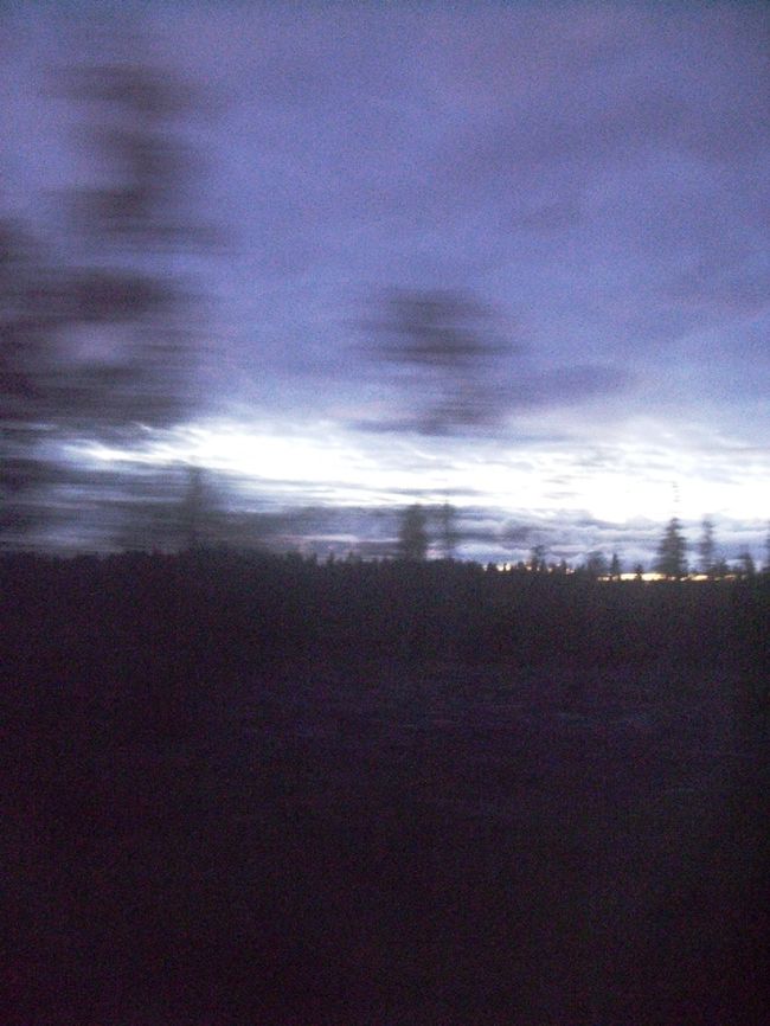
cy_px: 513
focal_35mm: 38
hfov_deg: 37.7
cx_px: 385
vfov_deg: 49.0
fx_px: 1126
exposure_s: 1/40
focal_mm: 6.2
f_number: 2.7
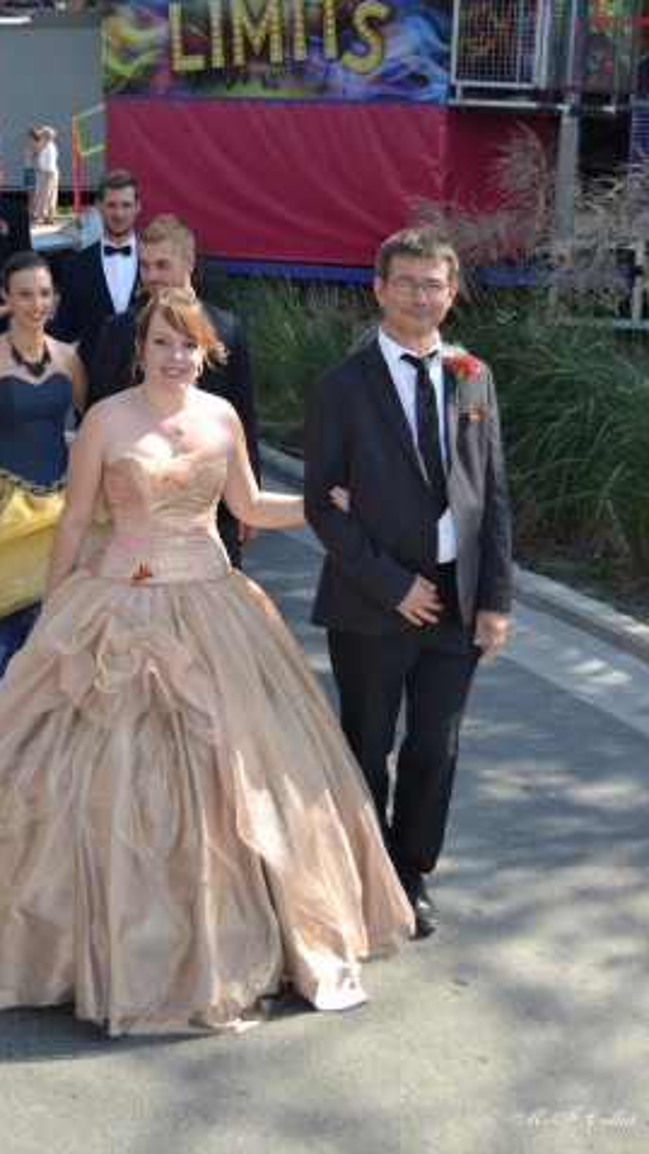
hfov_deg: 20.0
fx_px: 1835
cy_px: 577
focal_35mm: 60
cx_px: 265
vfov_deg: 34.9
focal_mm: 38
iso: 100
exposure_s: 1/200
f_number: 4.8
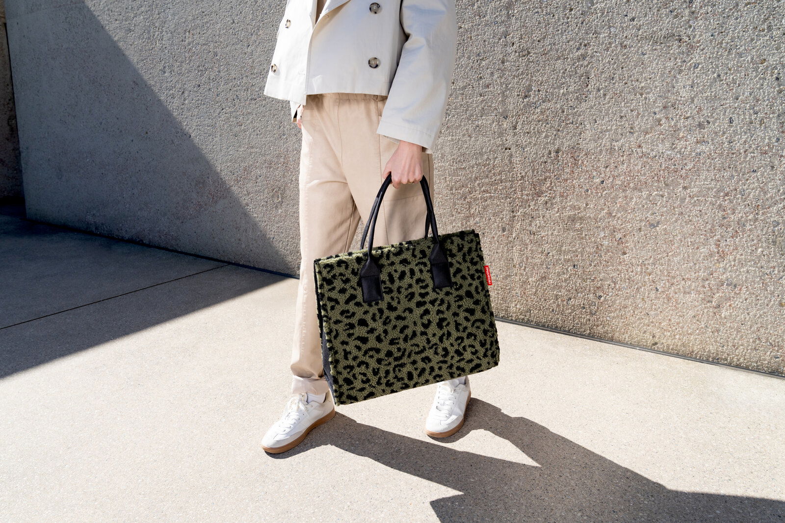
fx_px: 523
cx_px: 392
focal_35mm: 24
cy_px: 262
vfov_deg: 53.1
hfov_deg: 73.7
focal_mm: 24
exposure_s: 1/1000
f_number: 5.6
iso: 320
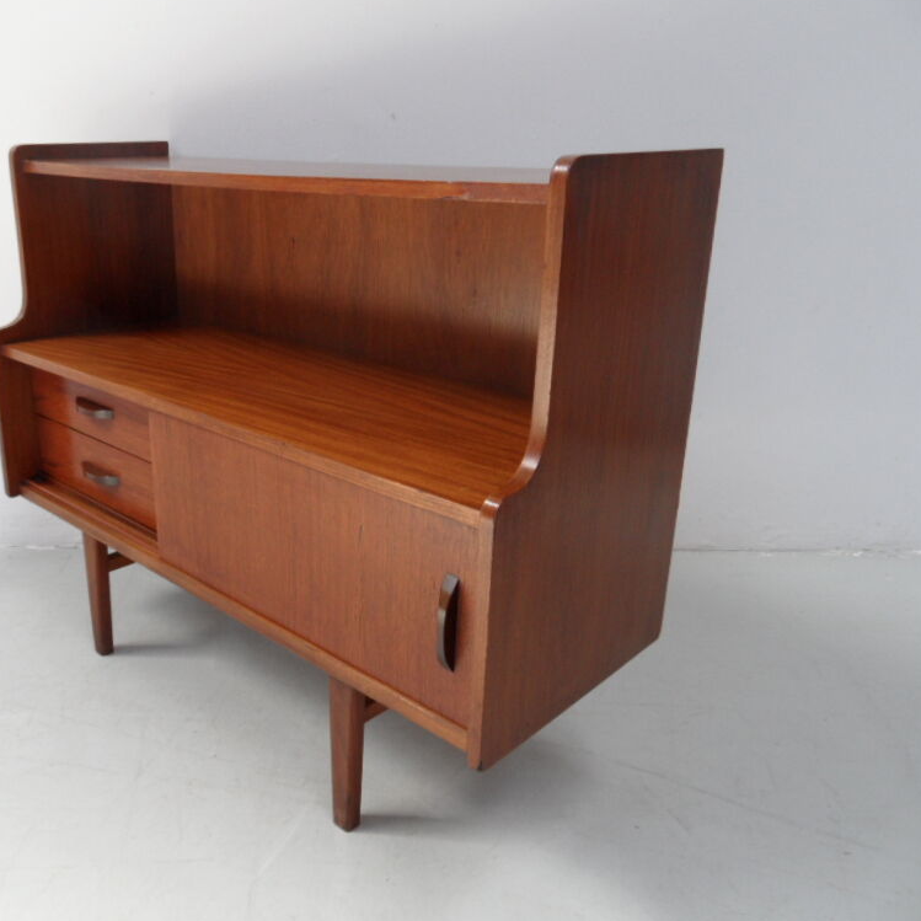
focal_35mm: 29
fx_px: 873
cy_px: 464
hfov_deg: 54.7
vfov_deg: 55.6
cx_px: 325
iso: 100
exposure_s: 1/60
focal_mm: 3.9
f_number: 3.2
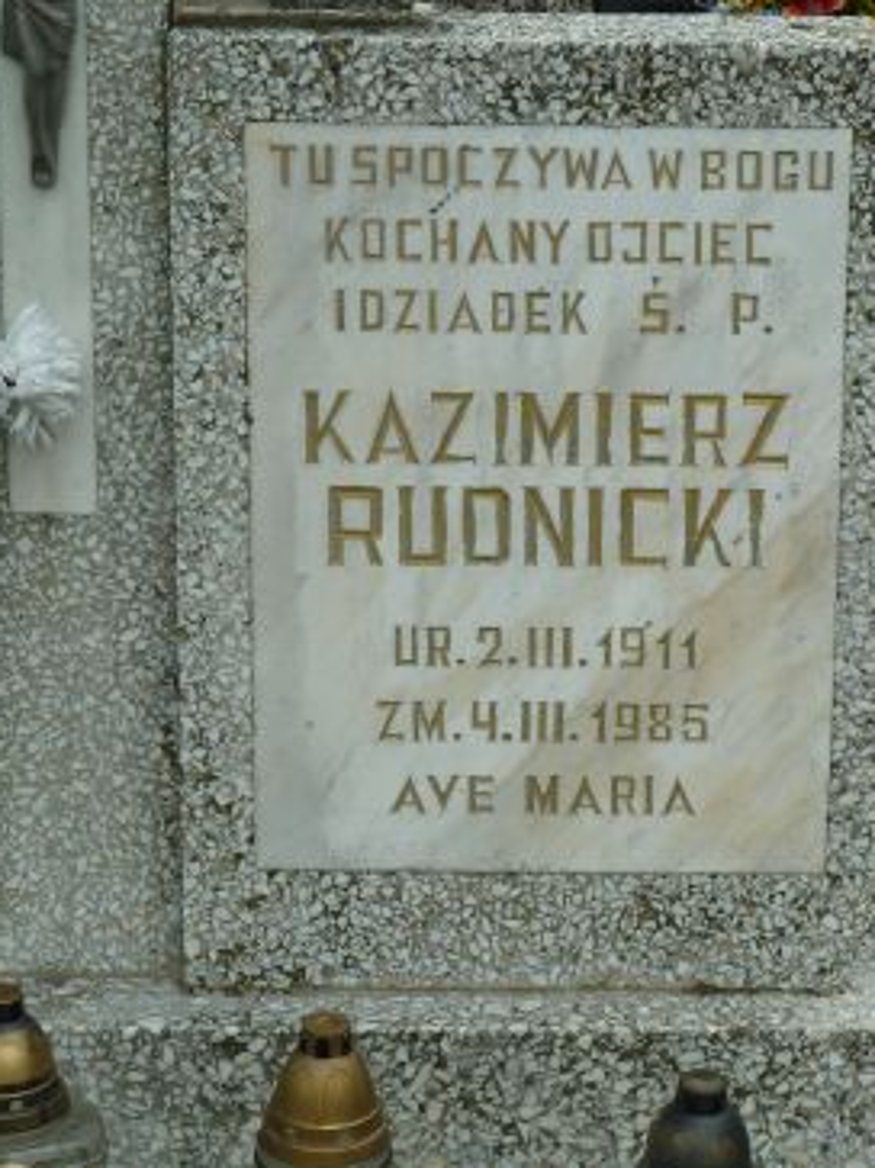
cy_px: 541
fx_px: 4013
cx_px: 563
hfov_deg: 12.4
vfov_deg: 16.6
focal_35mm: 119
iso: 80
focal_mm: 14.7
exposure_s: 1/100
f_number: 4.3
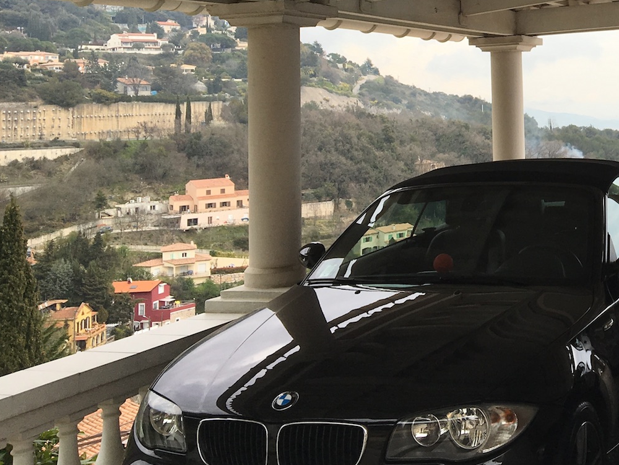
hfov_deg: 30.9
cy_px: 15
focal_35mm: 58
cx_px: 611
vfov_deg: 24.2
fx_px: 1037
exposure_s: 1/452
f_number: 2.2
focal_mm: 4.15
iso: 25
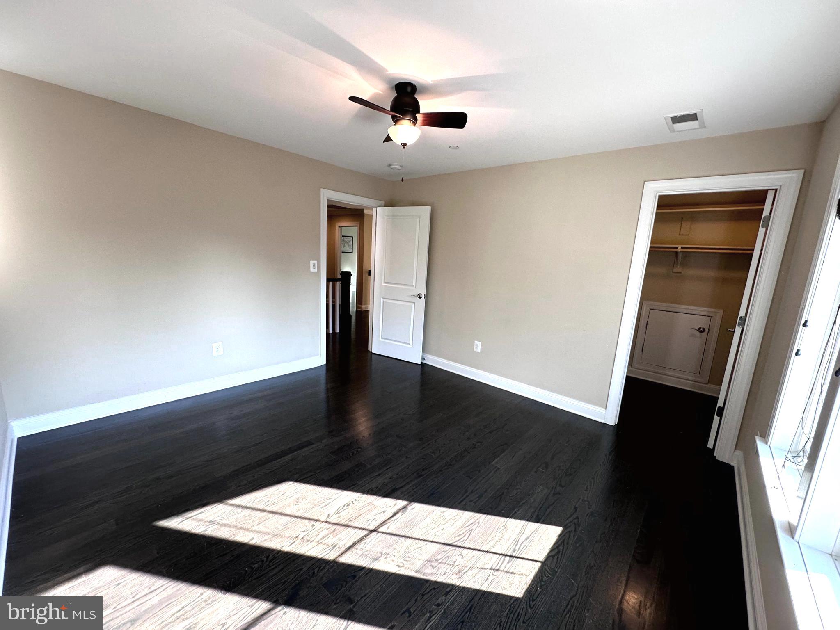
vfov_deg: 85.7
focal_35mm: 14
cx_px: 420
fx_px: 340
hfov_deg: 102.1
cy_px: 315
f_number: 2.2
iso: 125
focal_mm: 2.22
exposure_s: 1/120
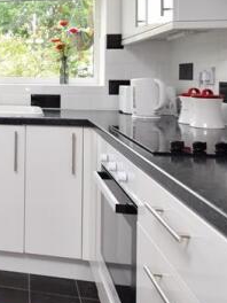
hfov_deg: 27.3
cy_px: 73
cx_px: -78
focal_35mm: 43
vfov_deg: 42.4
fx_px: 376
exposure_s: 1/125
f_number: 8
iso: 400
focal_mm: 12
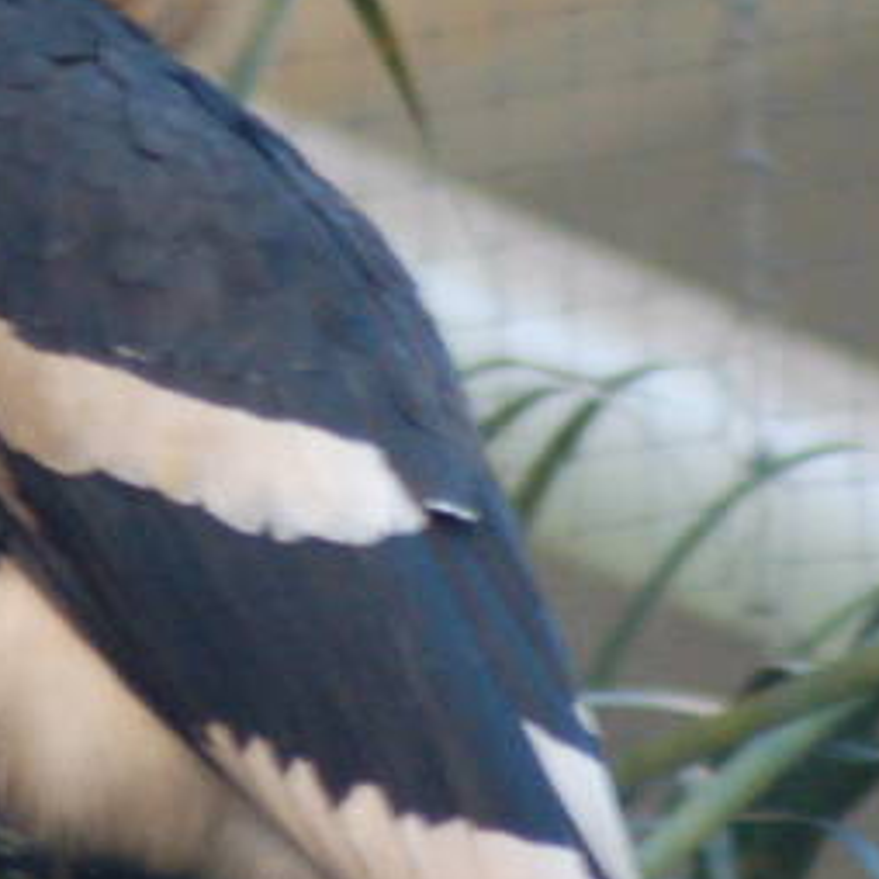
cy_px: 164
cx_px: 35
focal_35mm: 1539
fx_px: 44214
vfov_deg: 1.1
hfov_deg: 1.1
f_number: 5.6
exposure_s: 1/25
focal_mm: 300
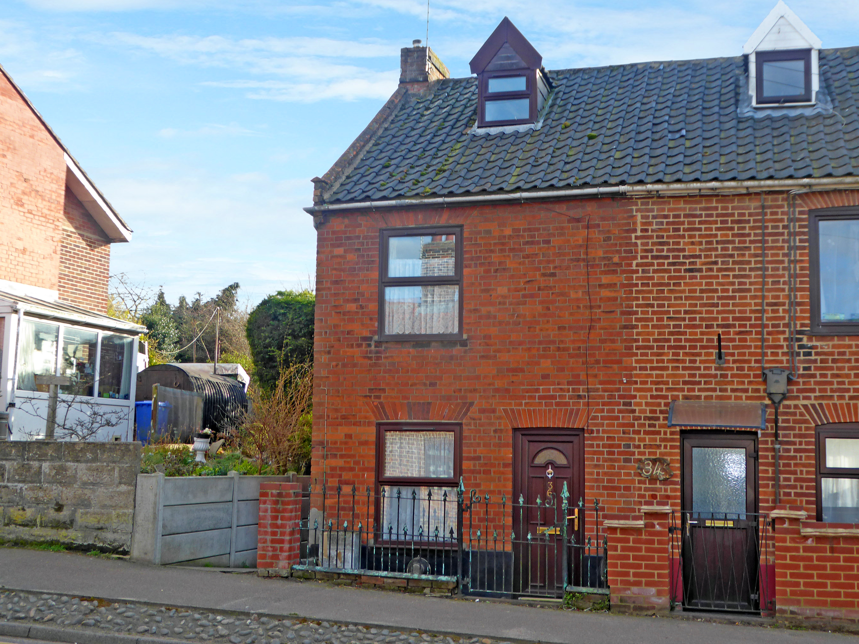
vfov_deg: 32.9
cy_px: 322
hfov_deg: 42.9
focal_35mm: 44
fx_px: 1092
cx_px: 430
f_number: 3.9
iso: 100
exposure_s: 1/160
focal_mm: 7.8
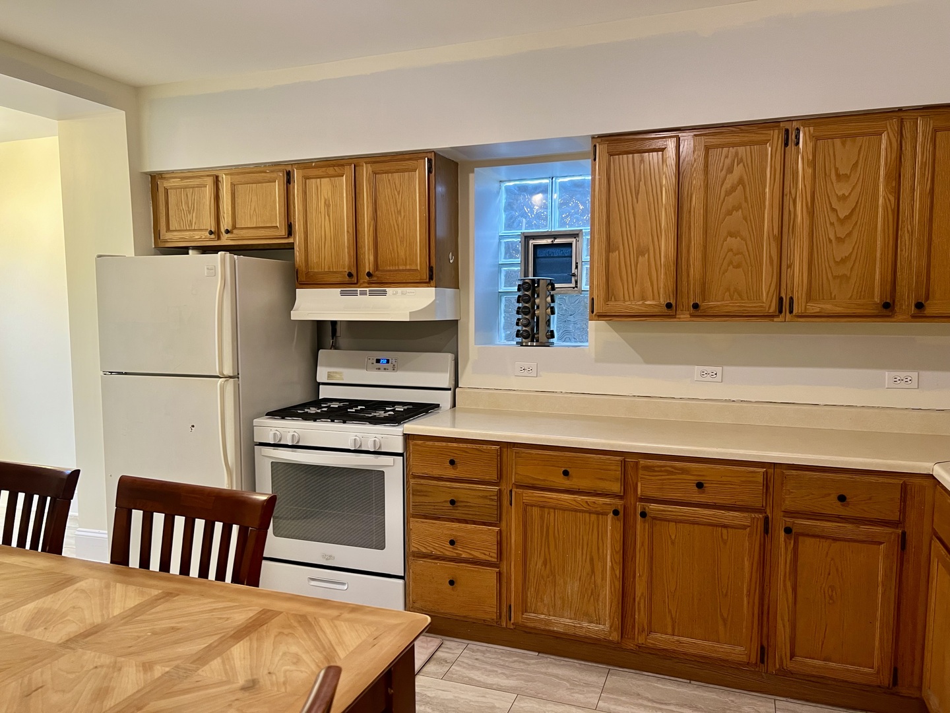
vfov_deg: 53.1
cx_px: 475
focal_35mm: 26
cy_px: 356
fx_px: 714
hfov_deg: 67.3
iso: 125
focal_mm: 5.7
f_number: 1.5
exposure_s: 1/60
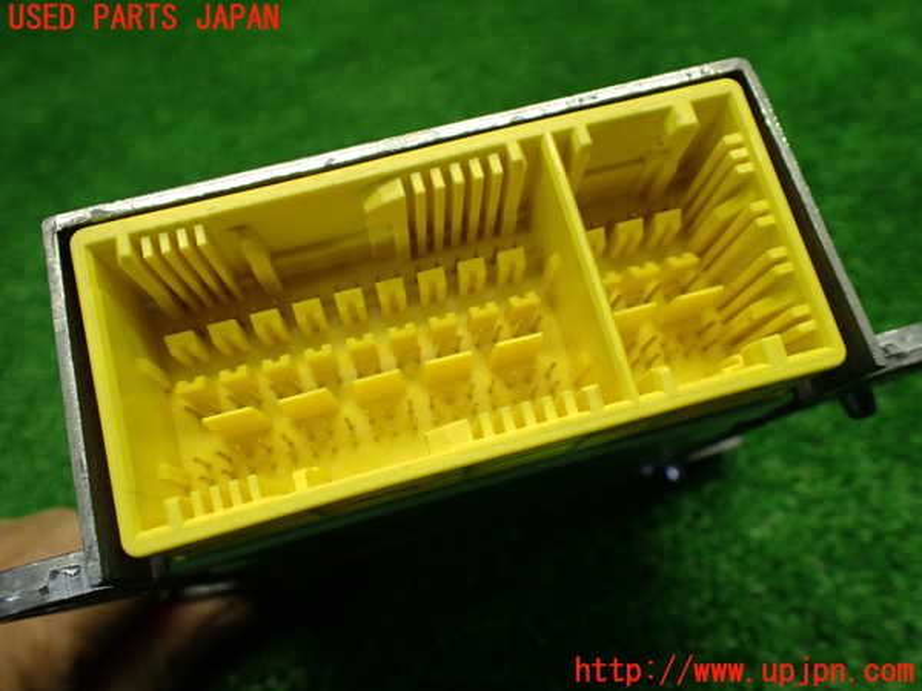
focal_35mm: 30
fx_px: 799
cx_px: 461
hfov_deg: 60.0
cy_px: 346
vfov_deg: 46.8
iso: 250
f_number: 2.3
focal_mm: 5.4
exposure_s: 1/125
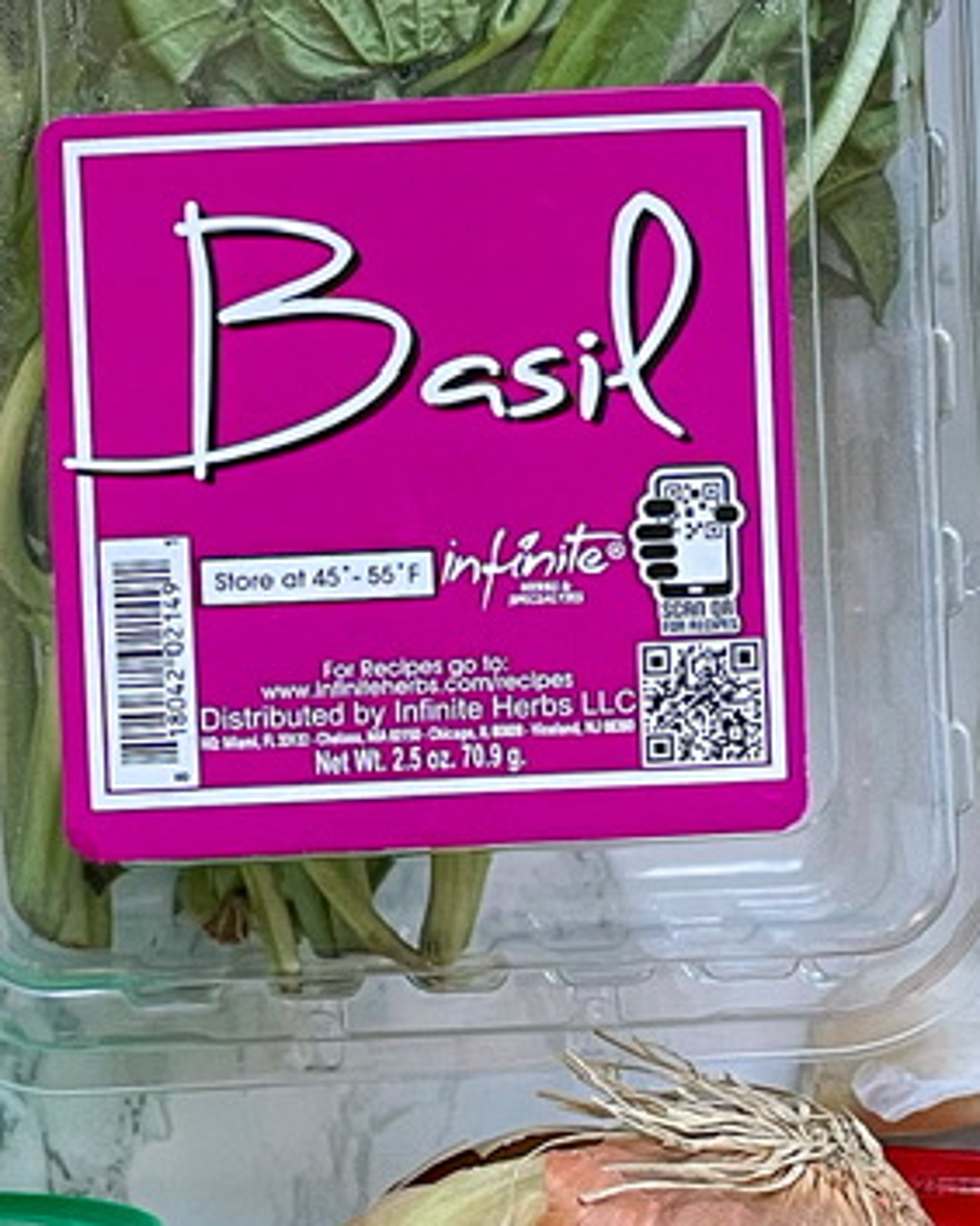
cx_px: 327
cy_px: 632
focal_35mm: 92
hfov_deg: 16.7
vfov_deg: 20.8
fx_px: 3338
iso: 125
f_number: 1.6
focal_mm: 4.2
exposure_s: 1/65
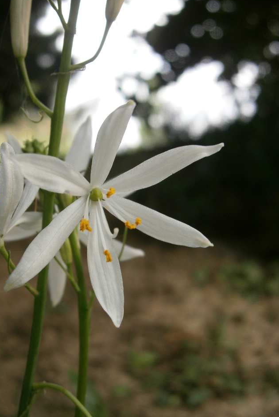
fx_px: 616
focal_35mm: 53
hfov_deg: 25.5
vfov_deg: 37.5
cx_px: 110
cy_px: 213
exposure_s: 1/250
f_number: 3.4
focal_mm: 8.3
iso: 160
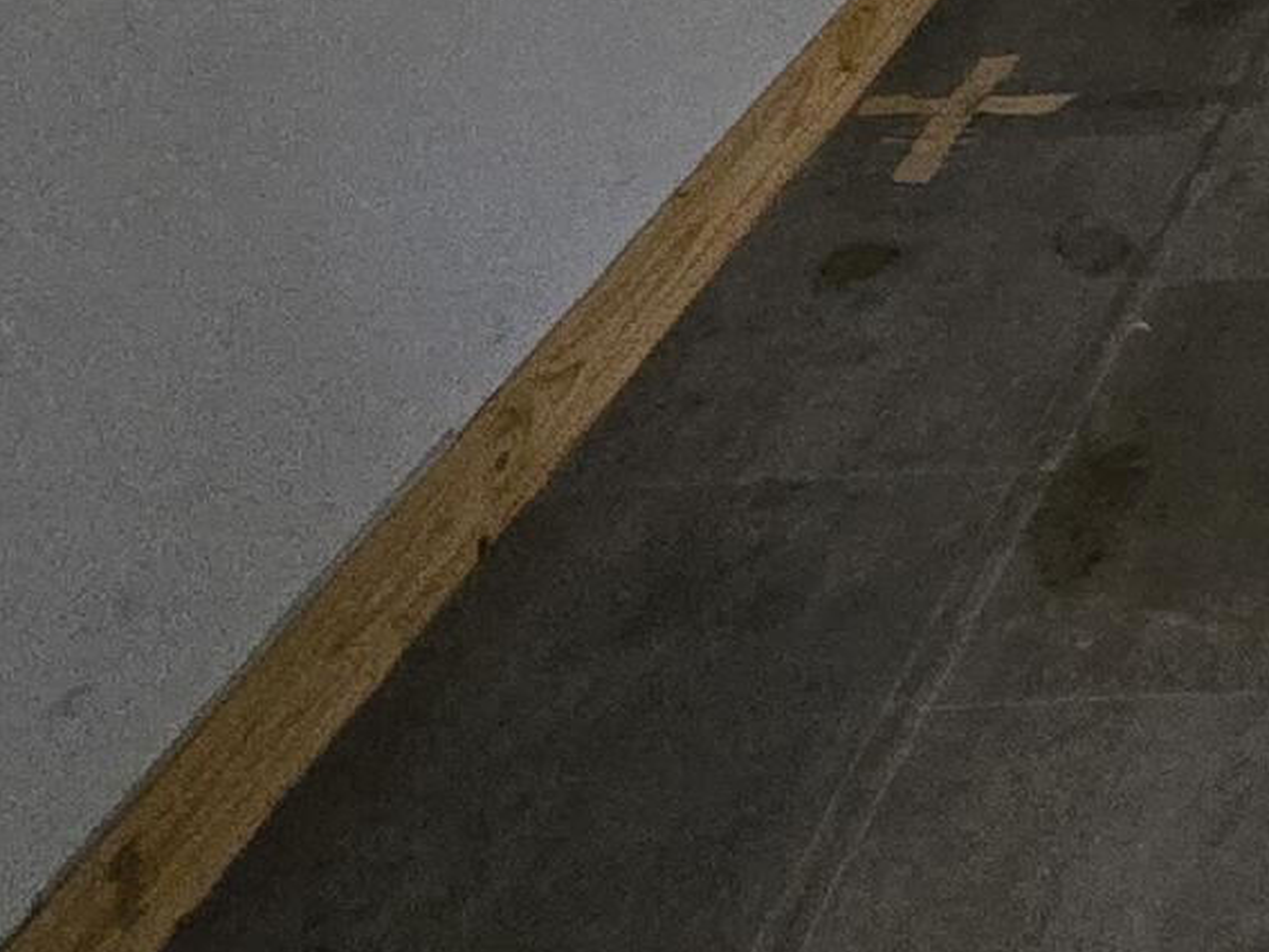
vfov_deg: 18.2
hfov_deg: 20.7
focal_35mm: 69
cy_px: -599
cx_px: 2215
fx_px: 2530
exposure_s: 1/30
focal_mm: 2.2
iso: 1250
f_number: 2.2
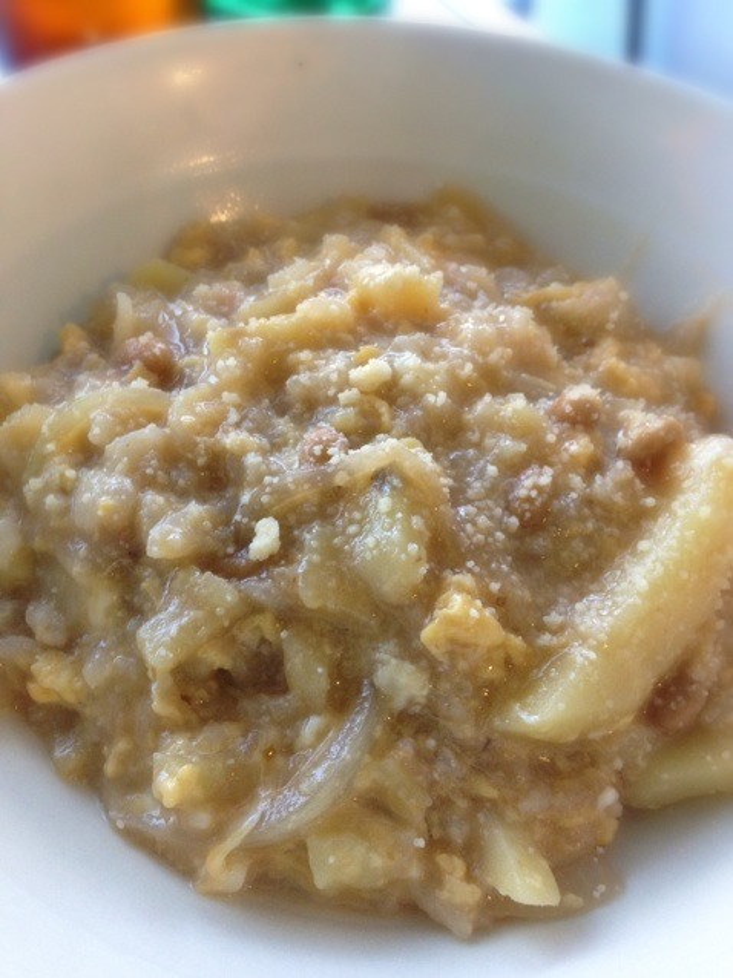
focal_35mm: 35
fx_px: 989
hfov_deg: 40.7
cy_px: 489
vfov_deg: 52.6
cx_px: 366
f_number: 2.4
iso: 160
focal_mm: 4.28
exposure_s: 1/20
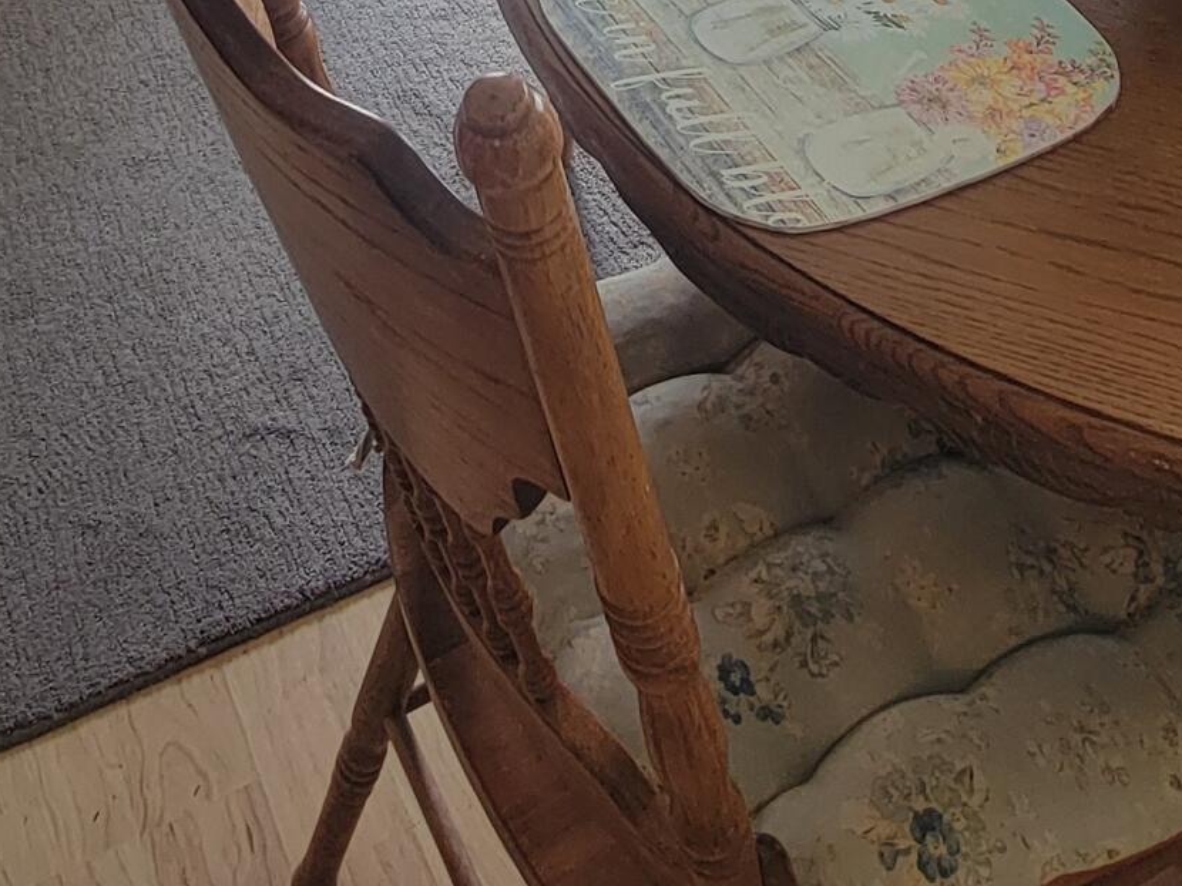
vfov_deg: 23.5
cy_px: -497
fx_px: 1604
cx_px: 477
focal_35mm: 47
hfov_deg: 40.3
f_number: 2.2
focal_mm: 2.2
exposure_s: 1/60
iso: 50
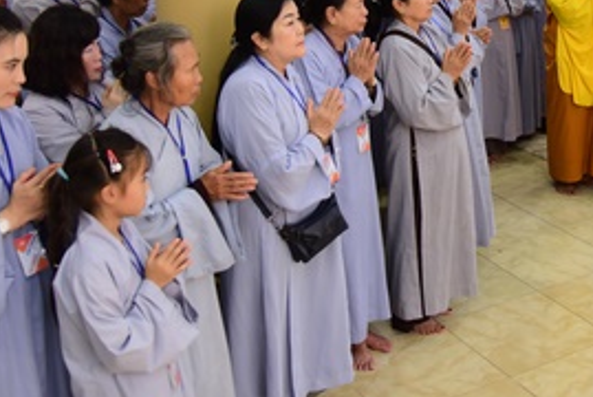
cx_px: 549
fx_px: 956
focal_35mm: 58
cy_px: -37
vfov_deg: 22.2
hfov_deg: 32.5
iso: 1000
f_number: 4
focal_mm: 24
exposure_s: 1/40
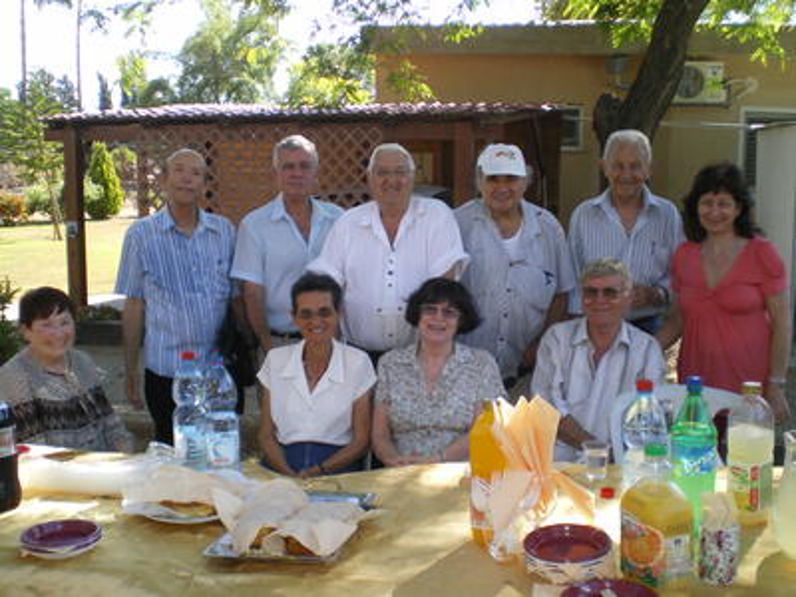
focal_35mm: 38
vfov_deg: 37.7
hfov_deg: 49.0
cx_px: 398
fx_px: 874
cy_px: 298
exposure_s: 1/125
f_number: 3.1
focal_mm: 6.3
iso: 64
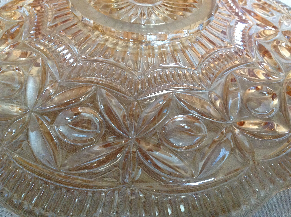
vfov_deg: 40.6
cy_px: 108
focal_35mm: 35
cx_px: 146
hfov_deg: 52.7
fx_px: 294
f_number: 2.4
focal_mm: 4.28
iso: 400
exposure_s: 1/15
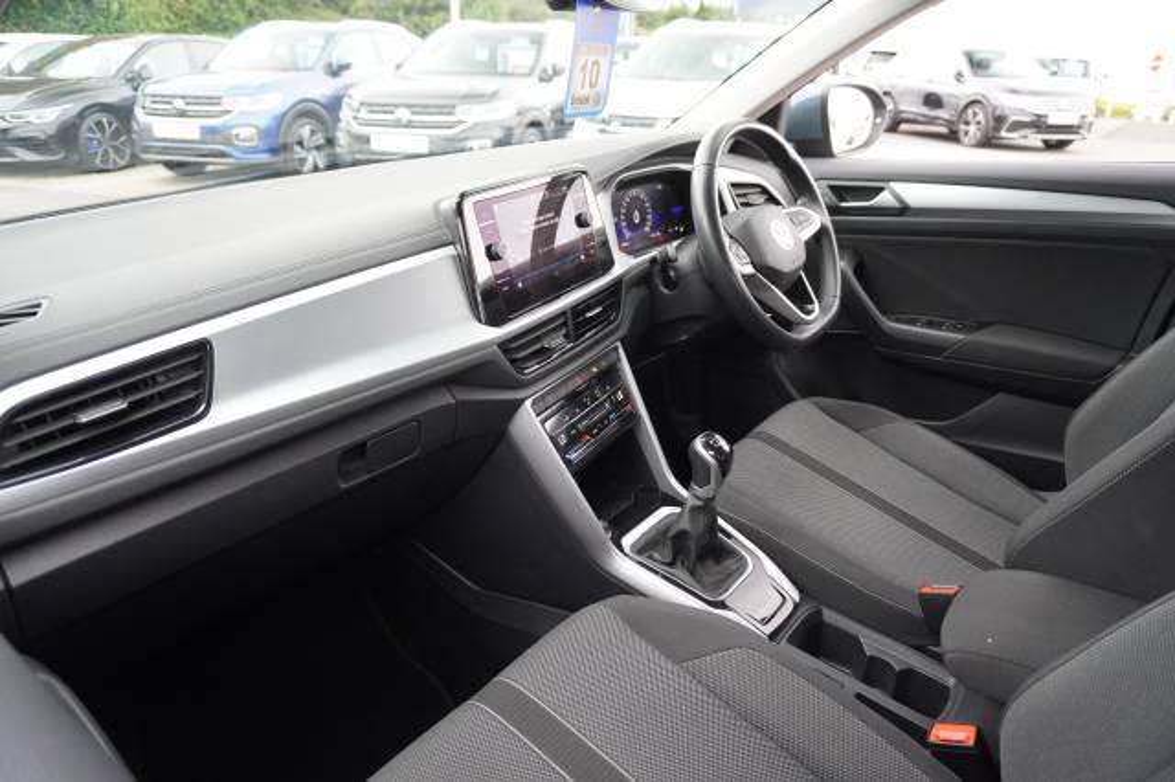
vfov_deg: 53.1
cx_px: 588
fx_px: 783
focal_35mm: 24
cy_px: 391
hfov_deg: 73.8
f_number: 3.5
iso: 2000
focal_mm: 16
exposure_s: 1/160
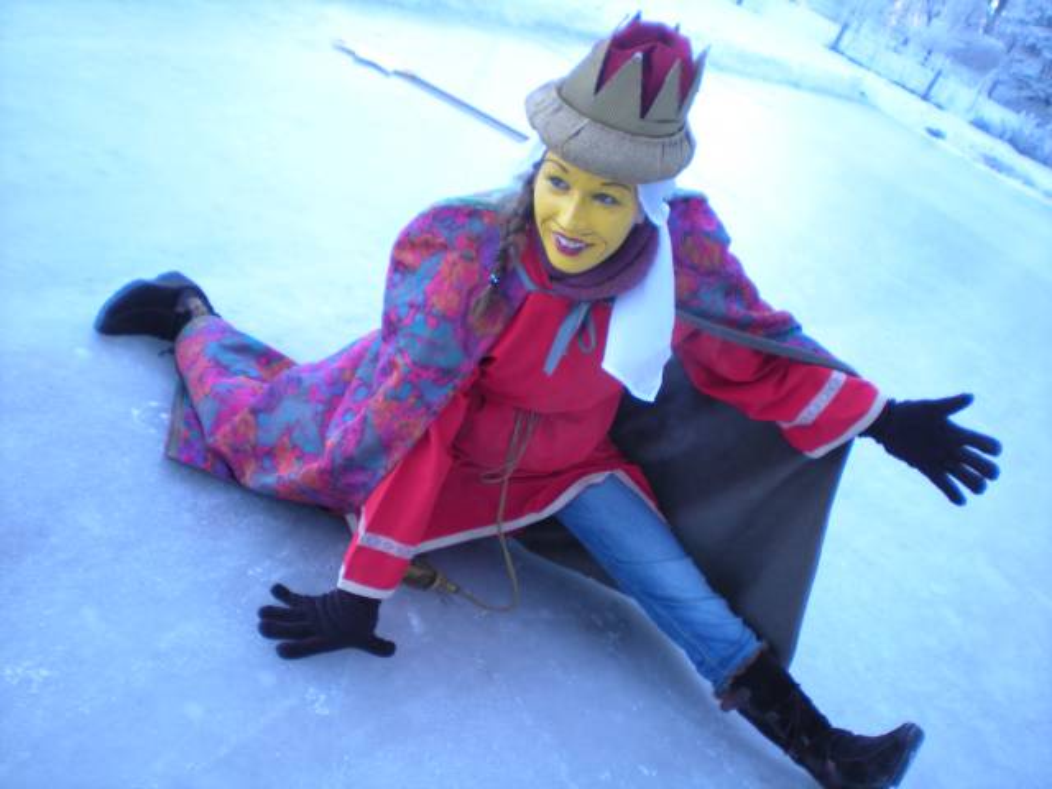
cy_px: 394
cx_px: 526
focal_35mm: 38
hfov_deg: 49.0
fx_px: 1155
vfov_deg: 37.7
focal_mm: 6.3
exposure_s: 1/59.5
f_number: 3.1
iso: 65
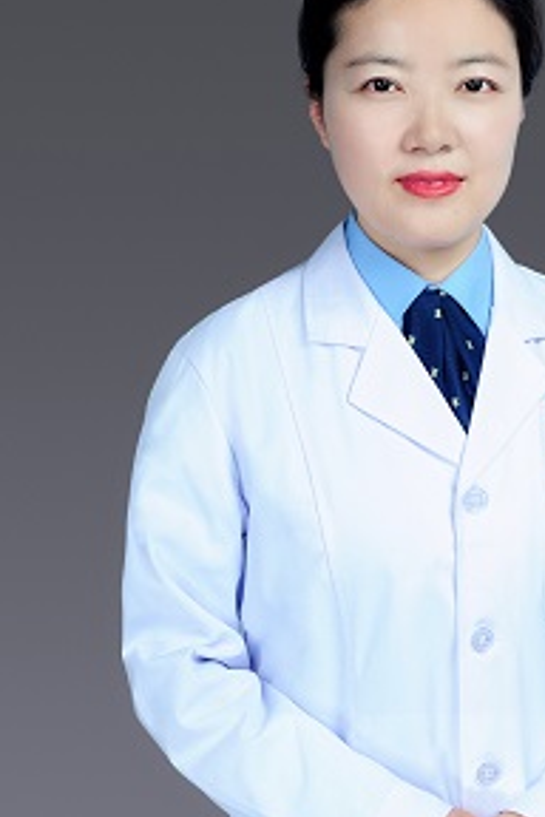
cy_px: 482
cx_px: 420
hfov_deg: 17.4
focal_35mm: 78
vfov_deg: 25.9
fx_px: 1771
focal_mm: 50
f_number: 10
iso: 200
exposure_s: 1/125
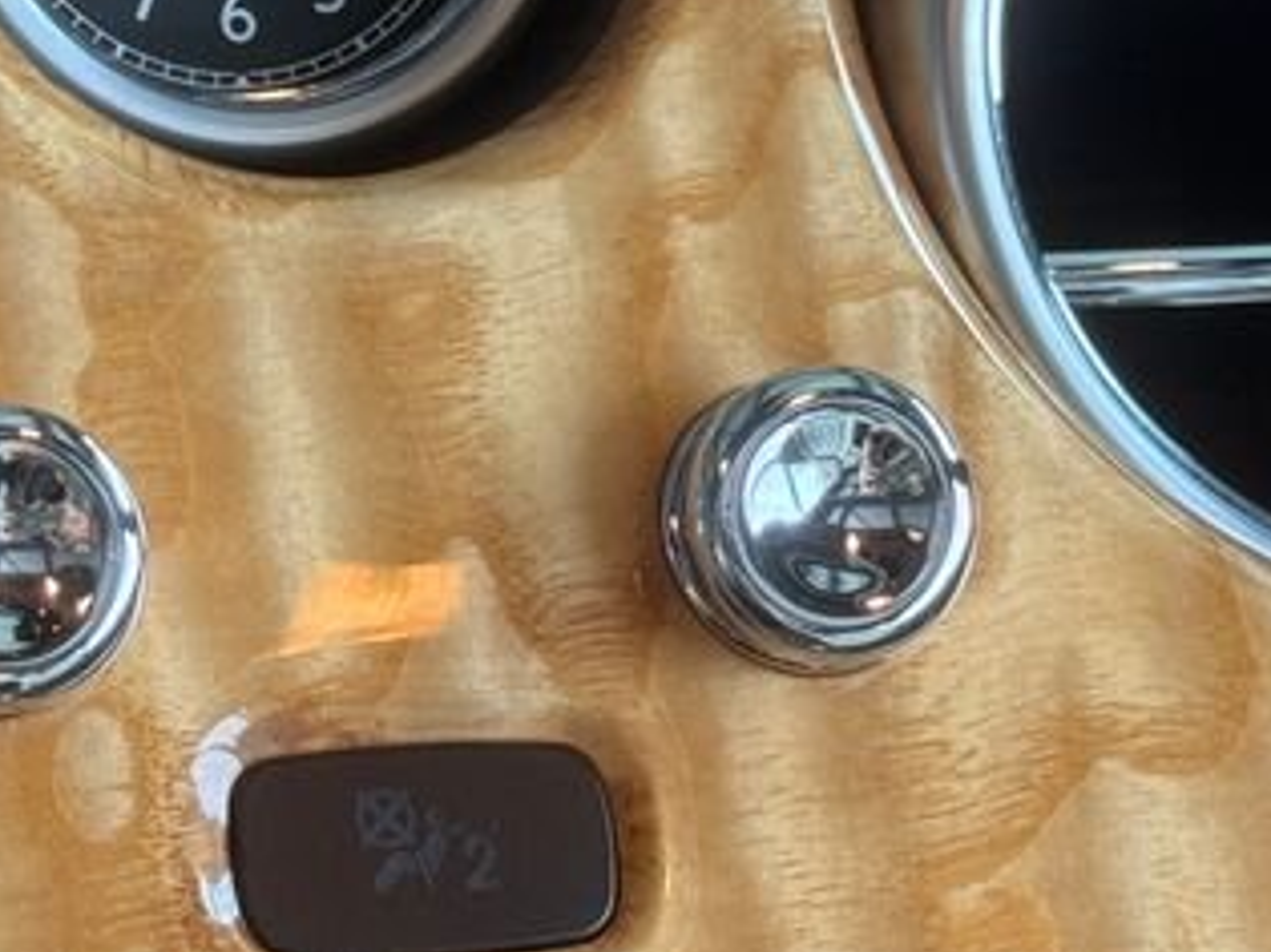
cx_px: 246
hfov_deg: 12.6
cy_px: 173
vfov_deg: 9.5
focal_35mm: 156
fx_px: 5726
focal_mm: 6.76
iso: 50
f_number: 1.78
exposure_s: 1/75
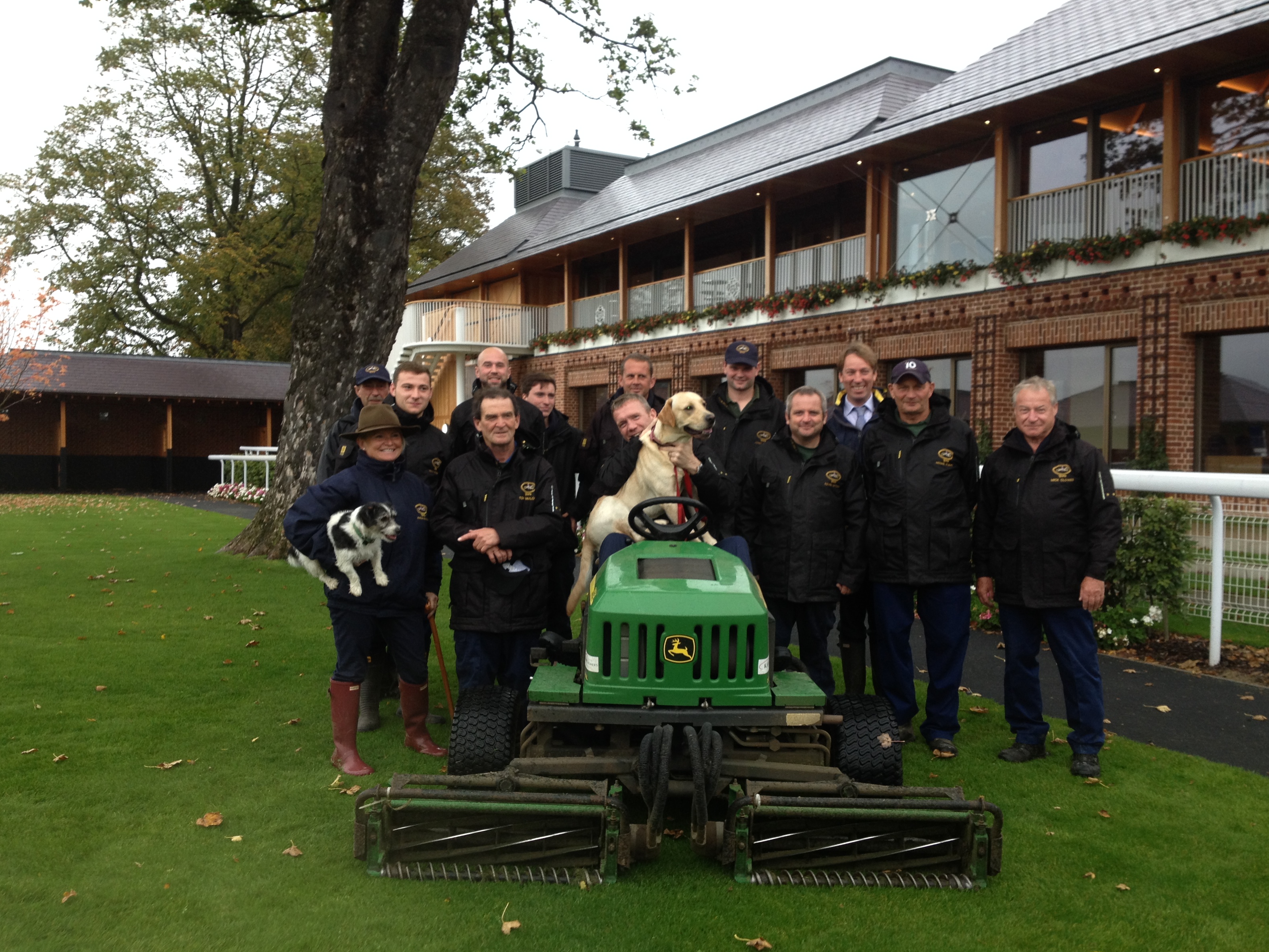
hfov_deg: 51.3
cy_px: 486
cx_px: 648
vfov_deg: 39.7
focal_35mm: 36
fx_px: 1320
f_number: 2.4
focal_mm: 4.28
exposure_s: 1/164
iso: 50
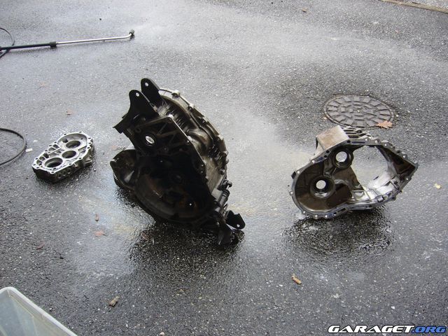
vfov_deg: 40.7
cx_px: 224
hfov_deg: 52.6
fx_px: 453
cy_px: 168
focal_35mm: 35
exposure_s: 1/40
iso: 80
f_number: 2.8
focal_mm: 5.8
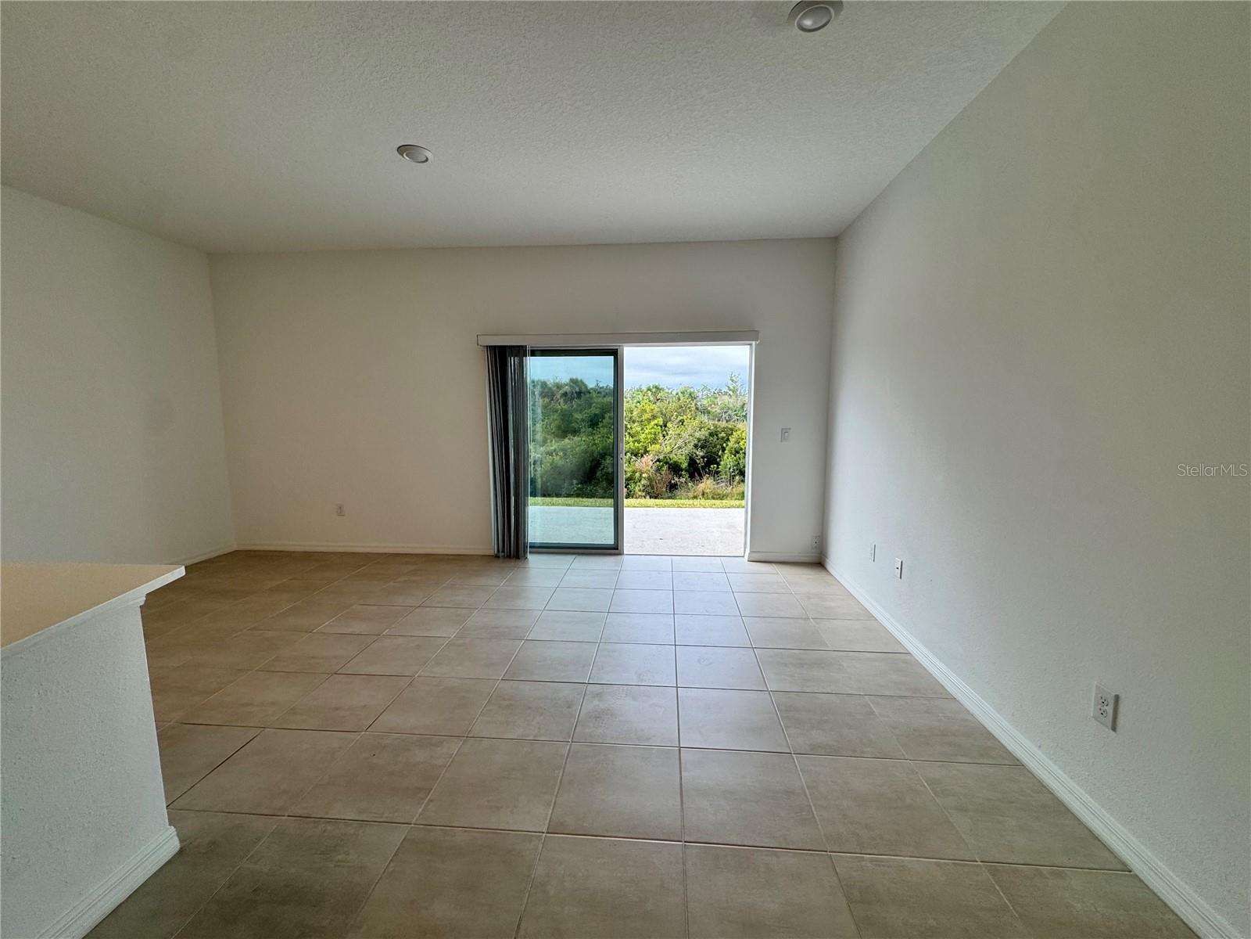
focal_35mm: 14
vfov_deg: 85.7
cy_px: 470
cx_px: 626
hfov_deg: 102.1
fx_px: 506
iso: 40
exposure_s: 1/193
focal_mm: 2.22
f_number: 2.2
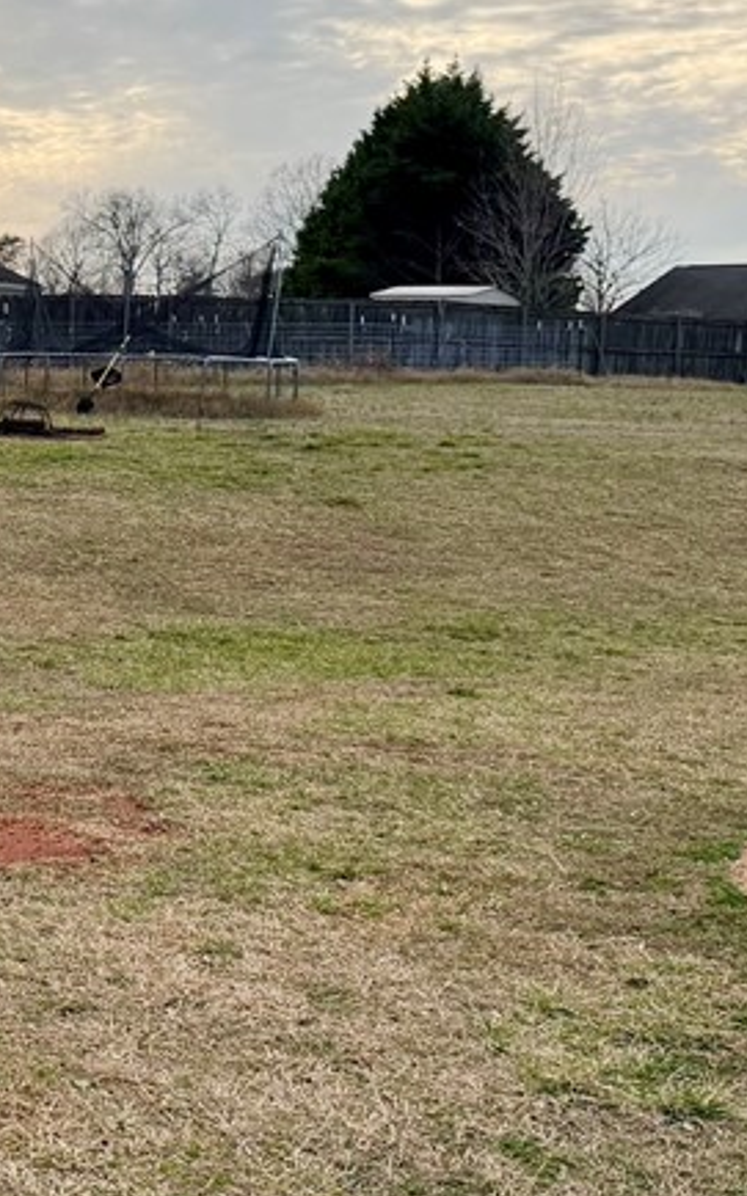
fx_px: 1956
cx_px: -295
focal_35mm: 60
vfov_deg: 34.0
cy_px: 568
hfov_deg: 19.5
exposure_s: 1/4673
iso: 100
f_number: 1.78
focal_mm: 6.76
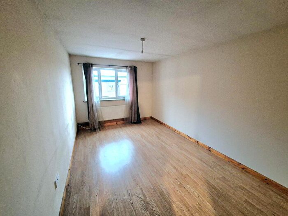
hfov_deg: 106.2
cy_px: 108
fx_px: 108
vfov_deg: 89.9
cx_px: 144
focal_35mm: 13
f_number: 2.2
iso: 1250
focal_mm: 2.2
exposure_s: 1/42
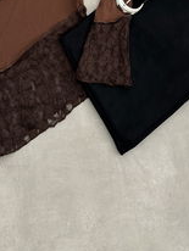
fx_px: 450
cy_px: -63
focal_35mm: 62
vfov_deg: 26.9
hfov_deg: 23.7
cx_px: 87
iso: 80
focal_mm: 6.86
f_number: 1.78
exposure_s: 1/121
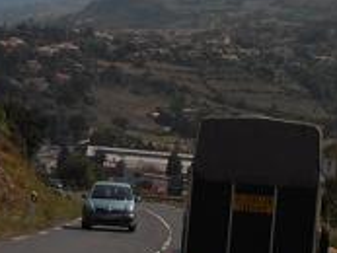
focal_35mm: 210
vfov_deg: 7.1
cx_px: 175
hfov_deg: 9.4
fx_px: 2046
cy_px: 10
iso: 80
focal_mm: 12.29
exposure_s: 1/1600
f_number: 4.8
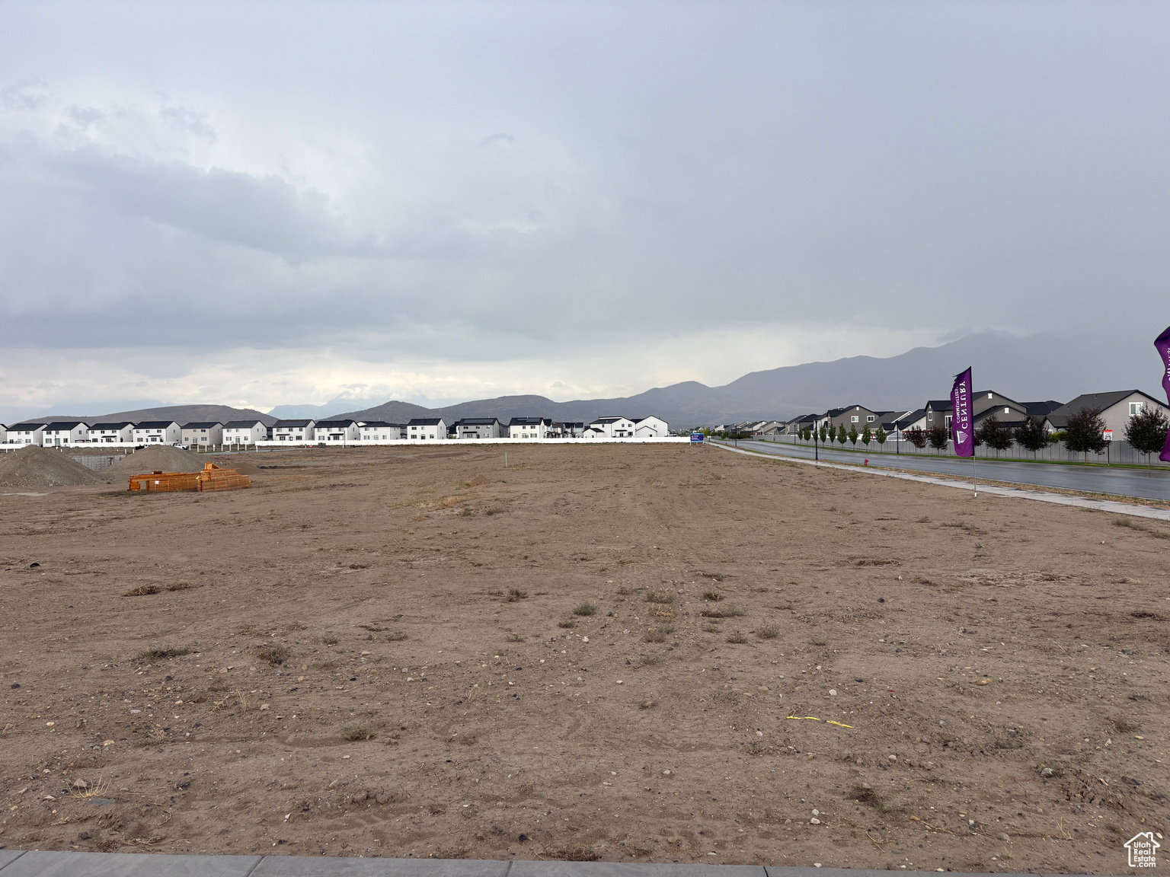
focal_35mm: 26
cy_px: 438
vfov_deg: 53.1
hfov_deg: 67.3
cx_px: 585
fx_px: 879
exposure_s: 1/782
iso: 50
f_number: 1.6
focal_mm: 5.96
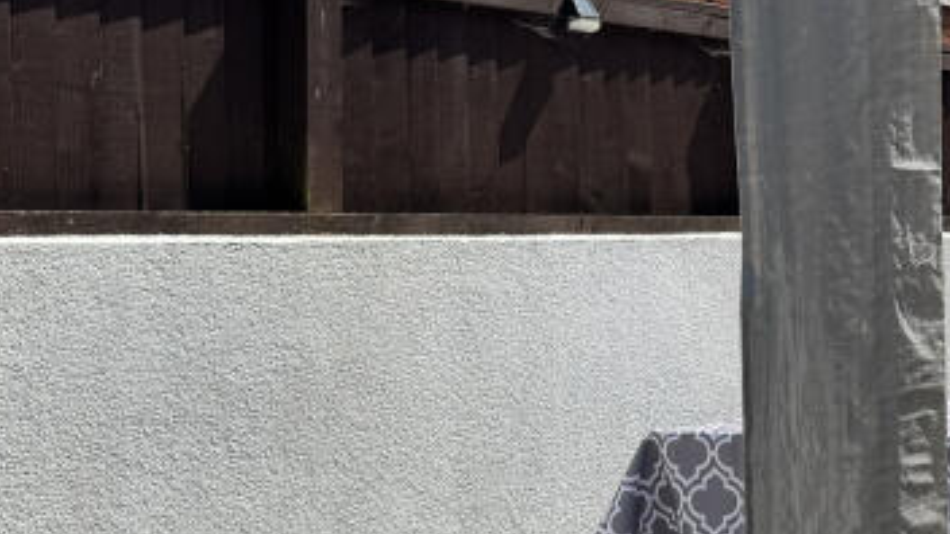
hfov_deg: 26.2
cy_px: 275
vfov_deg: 15.9
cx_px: 980
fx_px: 1914
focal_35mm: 76
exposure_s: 1/4950
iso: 80
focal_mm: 6.76
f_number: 1.78
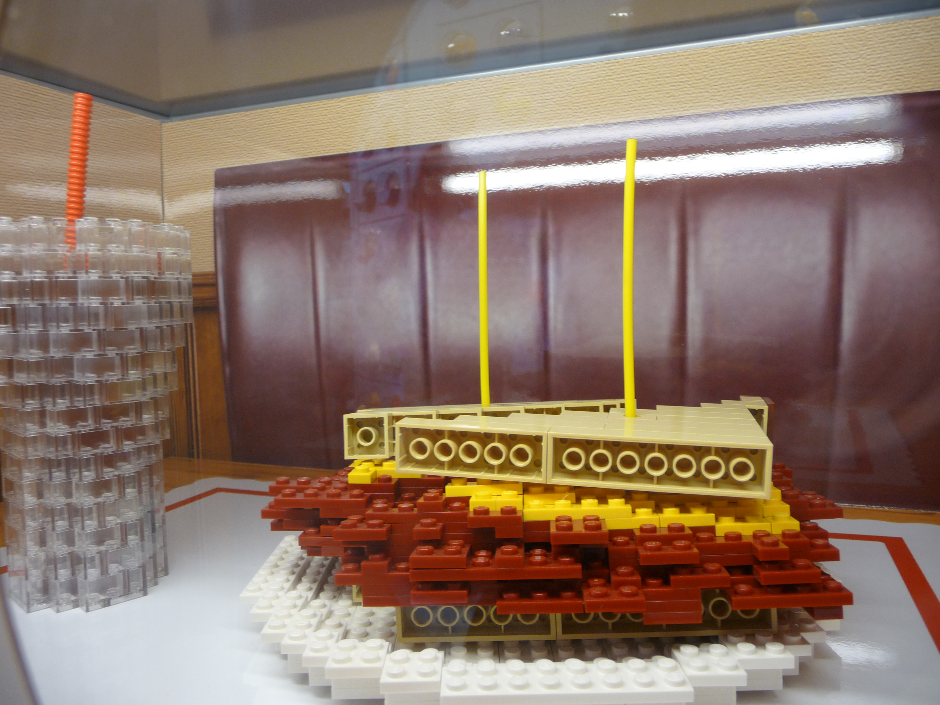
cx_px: 470
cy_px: 352
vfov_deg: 49.7
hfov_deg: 63.4
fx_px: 760
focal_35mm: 28
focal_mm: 4.7
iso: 100
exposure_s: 1/40
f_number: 3.3
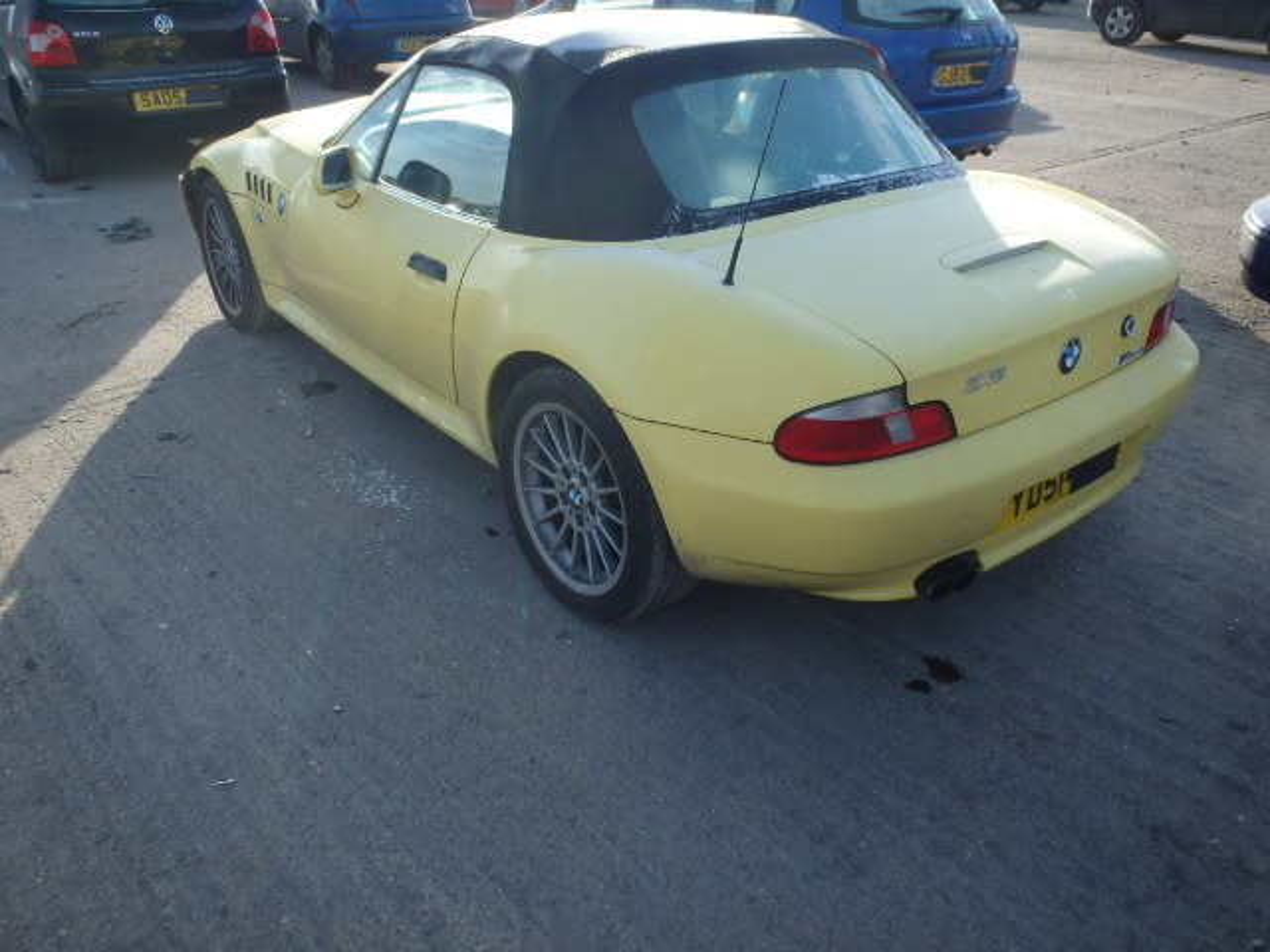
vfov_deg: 49.7
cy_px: 476
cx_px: 635
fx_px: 1027
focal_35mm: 28
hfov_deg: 63.4
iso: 125
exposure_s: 1/320
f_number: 3.9
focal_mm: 5
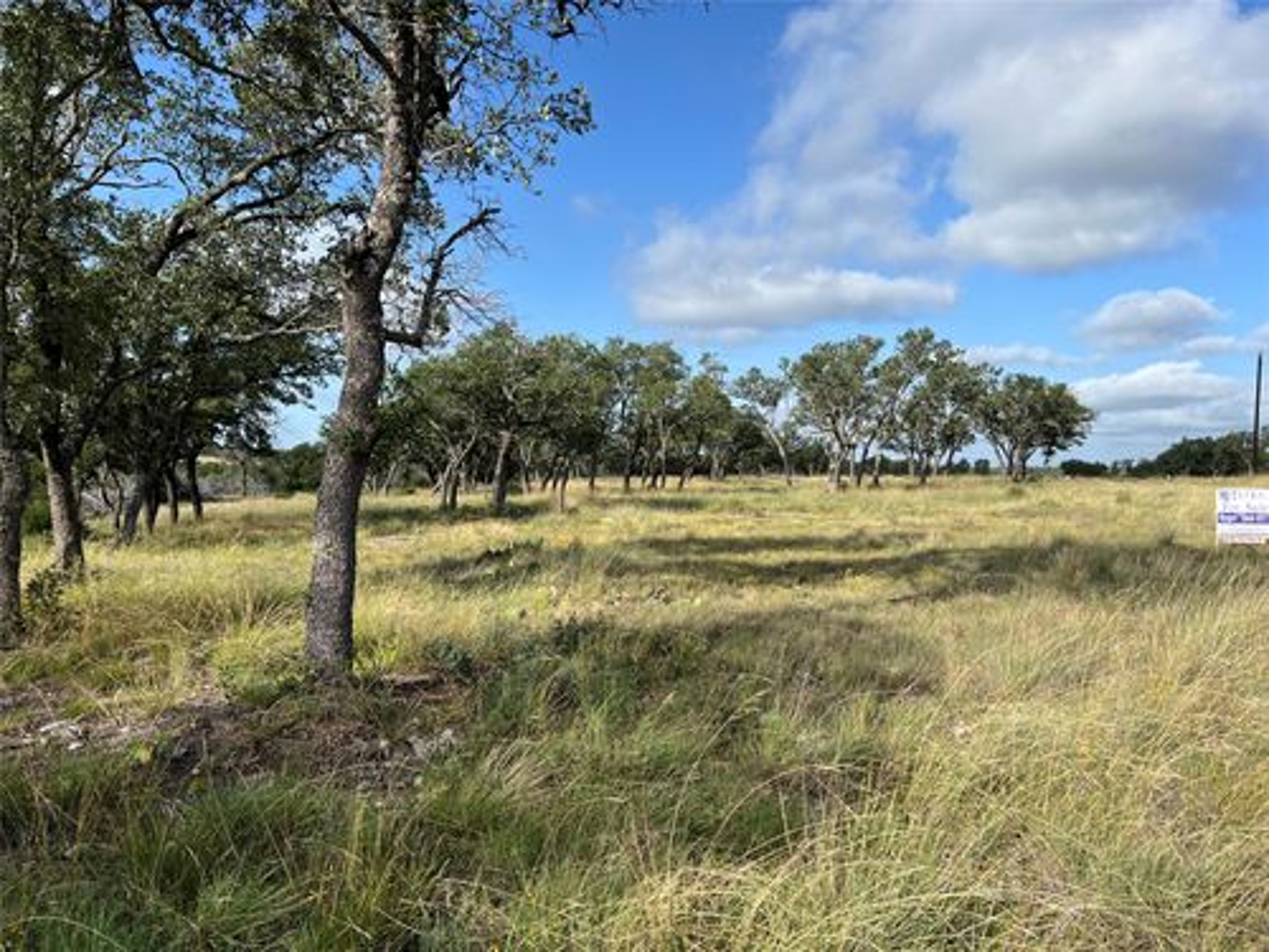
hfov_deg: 67.3
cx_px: 634
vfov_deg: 53.1
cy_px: 476
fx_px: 953
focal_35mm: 26
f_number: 1.5
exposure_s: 1/3257
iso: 50
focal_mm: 5.7
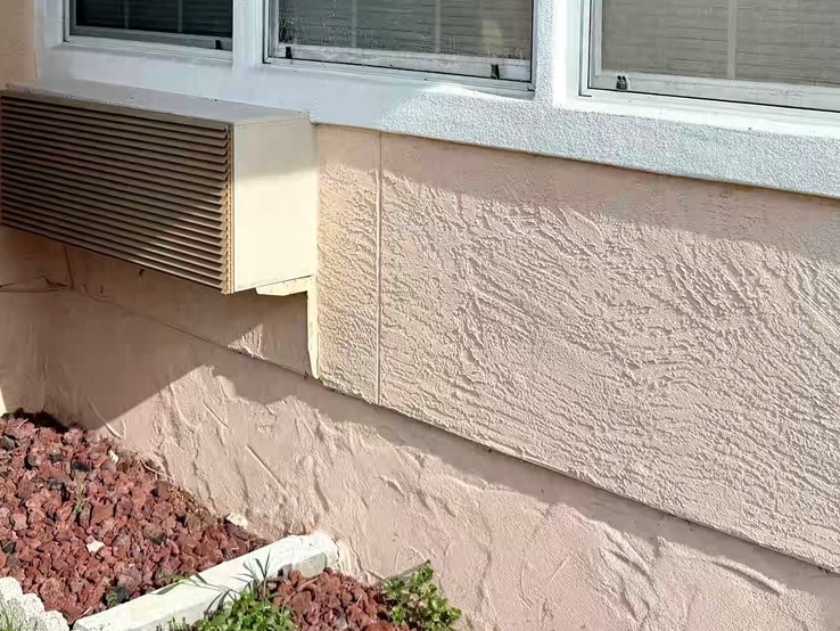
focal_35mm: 52
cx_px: 281
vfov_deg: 26.9
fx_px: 1262
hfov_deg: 36.4
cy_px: 47
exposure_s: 1/3953
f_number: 1.78
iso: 80
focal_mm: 6.76
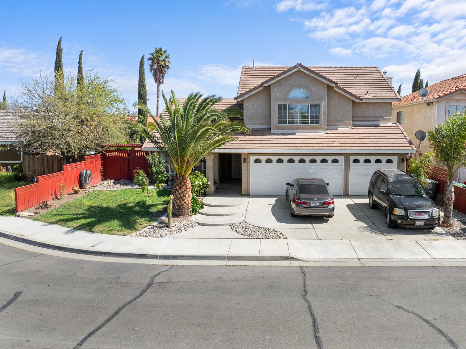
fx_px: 377
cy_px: 169
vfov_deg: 49.7
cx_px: 265
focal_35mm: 28
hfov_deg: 63.2
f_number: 2.8
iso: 100
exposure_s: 1/1000
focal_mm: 12.29
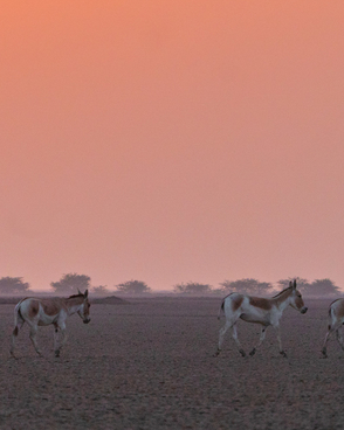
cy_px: 70
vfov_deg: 2.4
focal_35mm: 806
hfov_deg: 1.9
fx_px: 10266
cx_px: 247
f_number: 5.6
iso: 800
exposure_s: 1/2000
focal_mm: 277
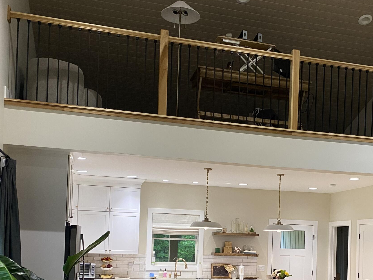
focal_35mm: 47
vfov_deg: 29.8
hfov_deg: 39.6
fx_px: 506
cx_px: 267
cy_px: 240
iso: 200
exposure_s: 1/60
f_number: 1.8
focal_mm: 4.25
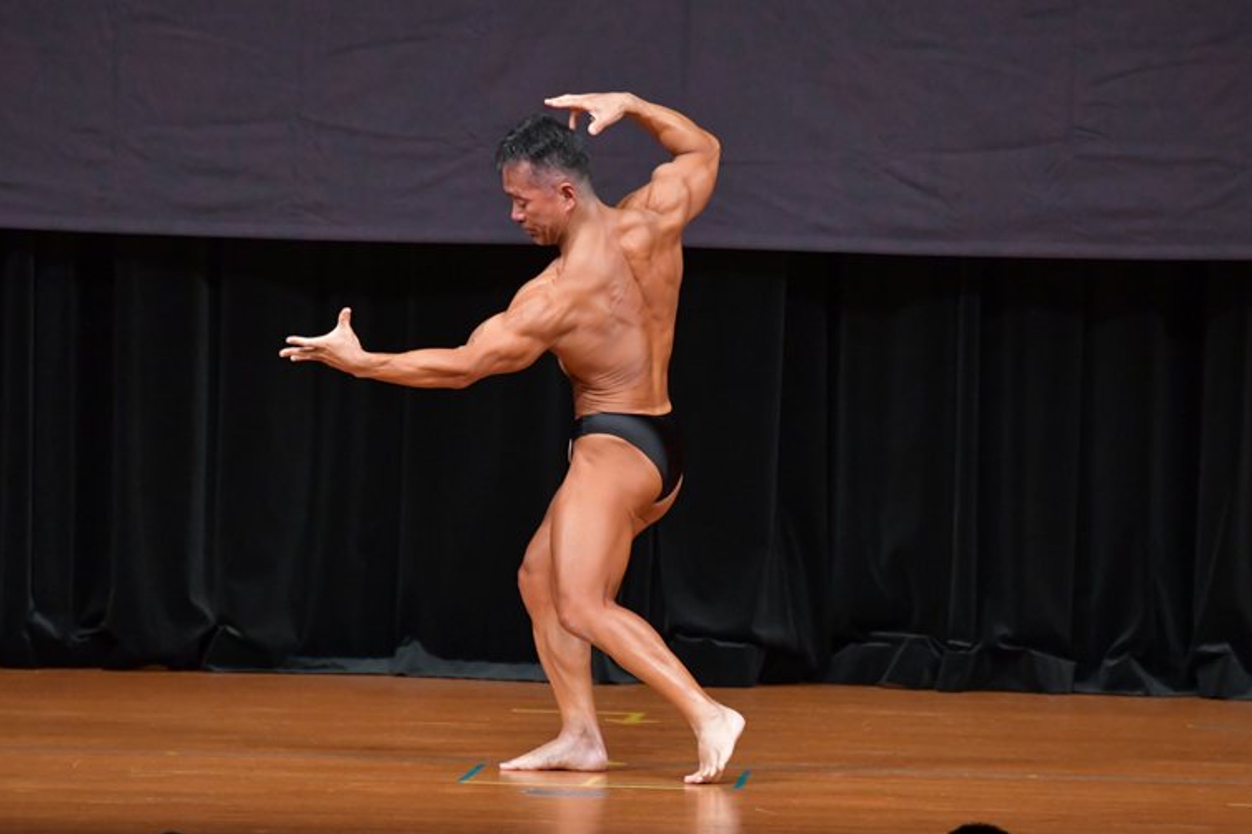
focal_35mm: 293
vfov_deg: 4.7
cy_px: 415
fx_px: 10185
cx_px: 628
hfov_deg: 7.0
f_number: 5.6
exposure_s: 1/400
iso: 5000
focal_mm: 190
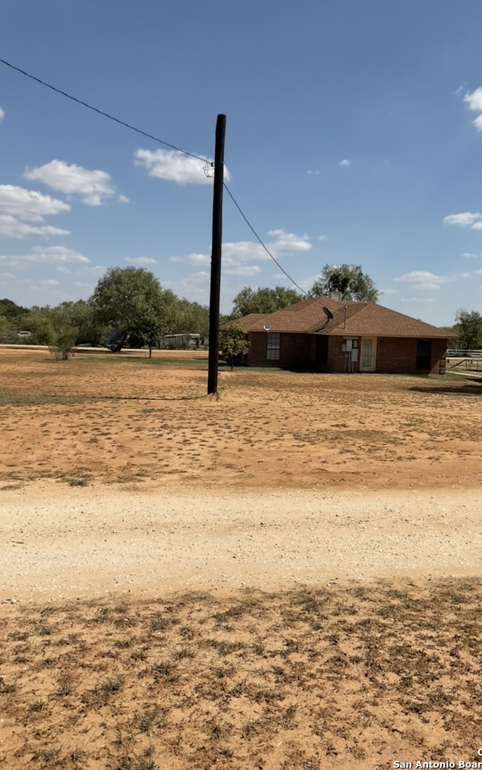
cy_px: 382
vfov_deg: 61.2
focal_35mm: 31
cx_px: 266
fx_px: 651
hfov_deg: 40.6
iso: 16
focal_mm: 3
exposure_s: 1/3788
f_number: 1.8
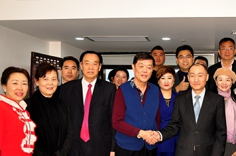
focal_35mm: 55
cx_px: 185
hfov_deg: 35.3
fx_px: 360
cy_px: 81
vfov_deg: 24.5
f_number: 3.8
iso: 200
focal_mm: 22
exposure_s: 1/60
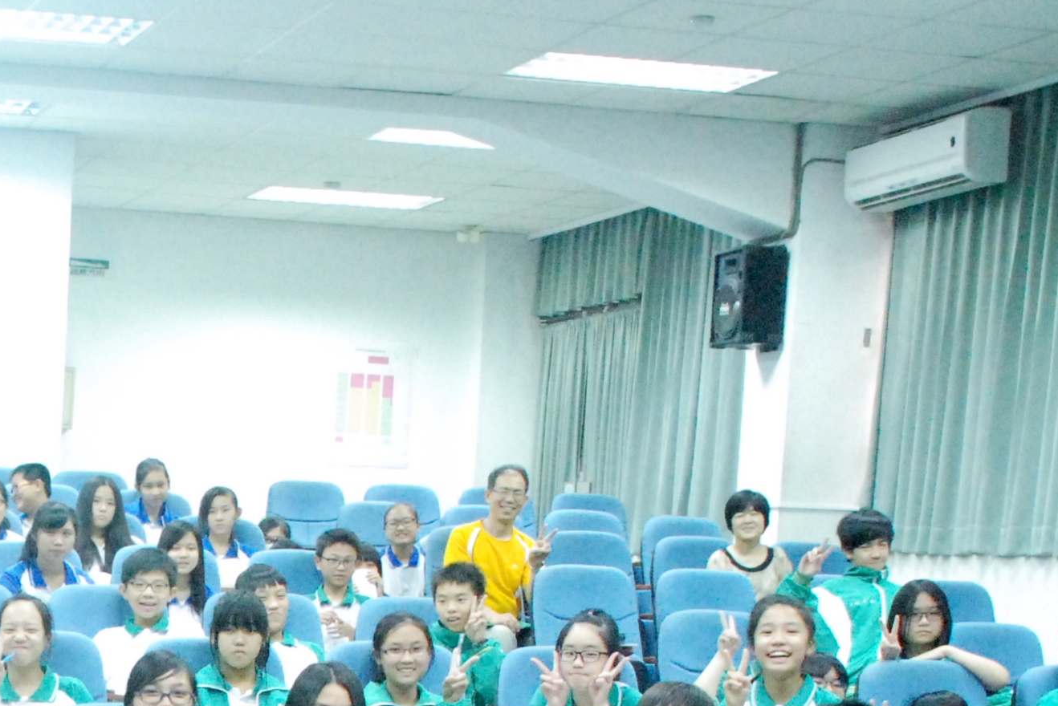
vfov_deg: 14.7
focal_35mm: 88
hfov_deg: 22.0
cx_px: -83
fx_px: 2587
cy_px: 991
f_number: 3.8
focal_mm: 20
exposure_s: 1/60
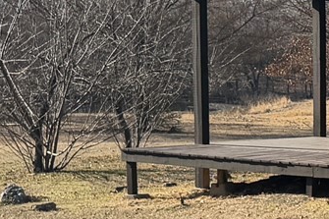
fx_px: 1306
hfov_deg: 12.4
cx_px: 688
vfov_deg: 9.6
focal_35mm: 143
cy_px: 171
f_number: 1.78
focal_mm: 6.76
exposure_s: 1/3425
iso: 100
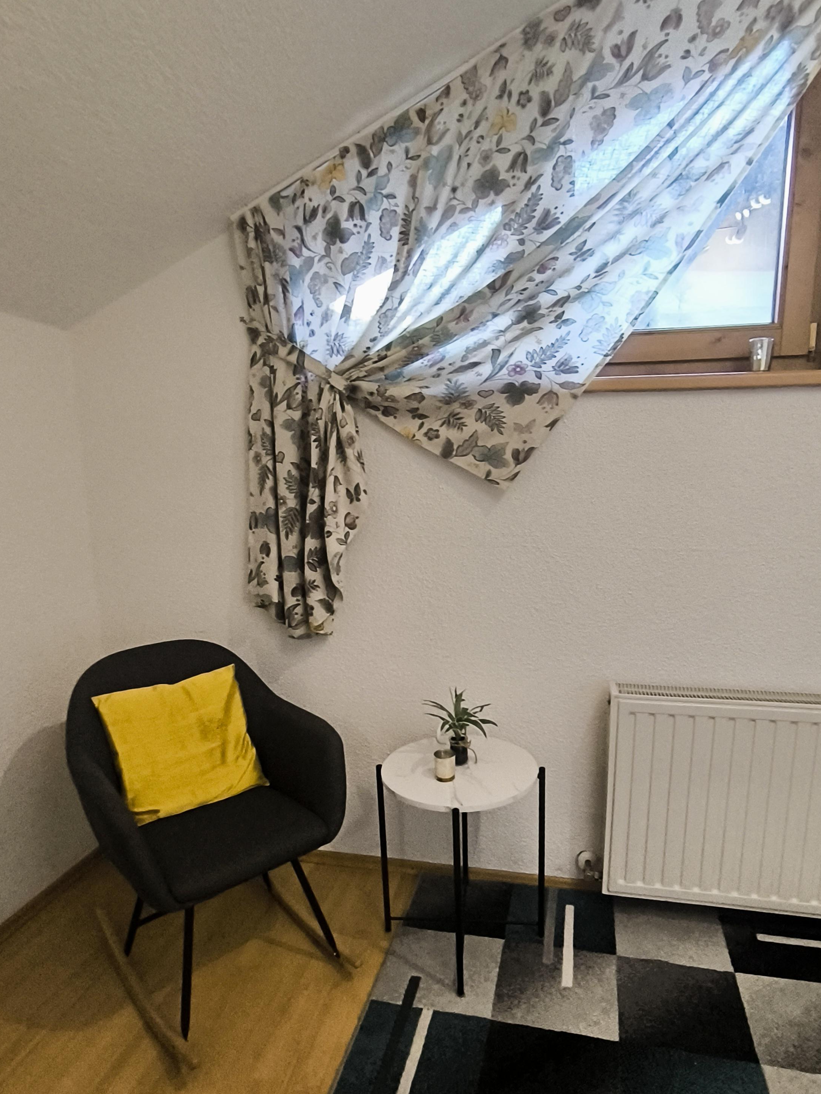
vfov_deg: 87.5
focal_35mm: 18
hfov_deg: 71.5
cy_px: 595
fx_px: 569
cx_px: 435
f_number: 2.2
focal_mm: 1.65
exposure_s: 1/33.3
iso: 400
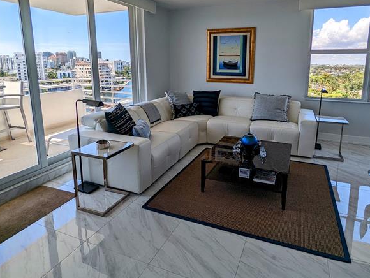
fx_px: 235
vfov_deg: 60.5
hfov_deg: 76.1
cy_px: 106
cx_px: 204
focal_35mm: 22
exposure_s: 1/567
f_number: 2.2
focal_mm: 2.35
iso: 50
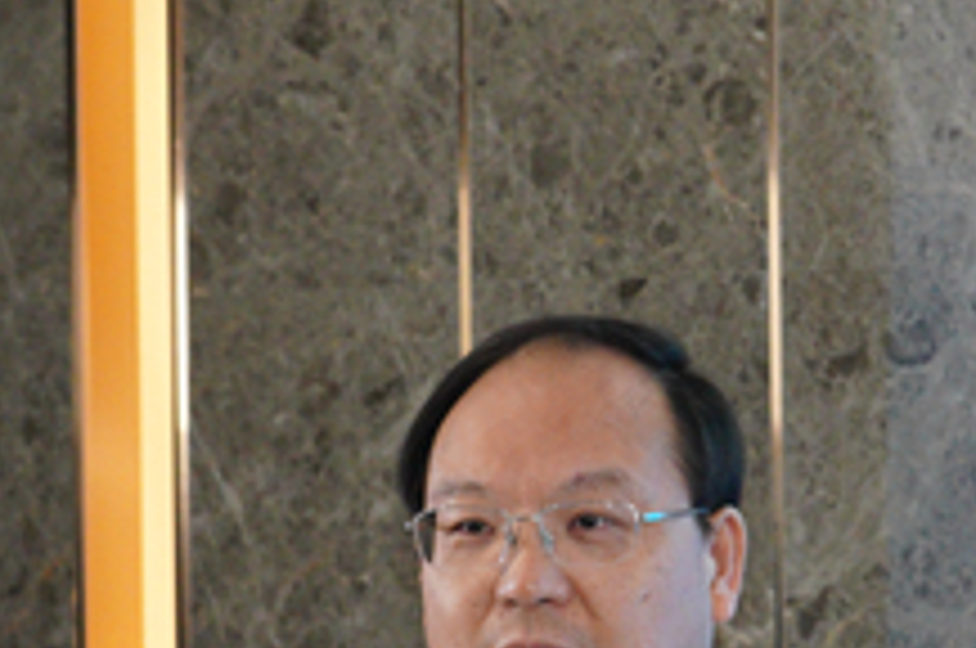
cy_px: 745
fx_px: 12561
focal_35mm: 464
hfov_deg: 4.4
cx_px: 558
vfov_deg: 3.0
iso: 3200
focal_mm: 105
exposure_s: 1/160
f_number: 5.6
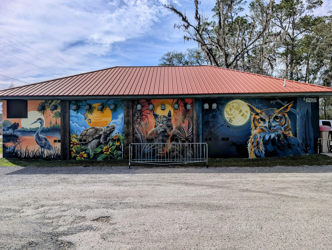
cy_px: 125
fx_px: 231
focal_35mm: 24
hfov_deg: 71.5
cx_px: 166
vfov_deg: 56.9
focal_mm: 6.9
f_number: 1.68
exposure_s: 1/2336
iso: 20
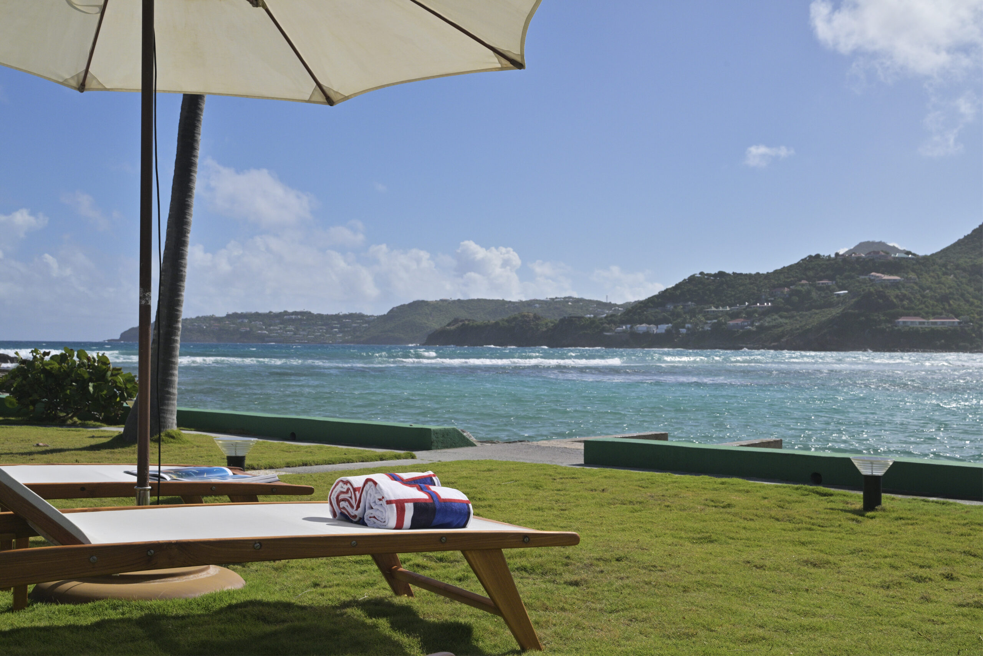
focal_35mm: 43
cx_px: 492
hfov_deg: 45.4
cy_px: 328
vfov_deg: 31.2
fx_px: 1174
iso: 500
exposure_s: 1/2500
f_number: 11
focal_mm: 43
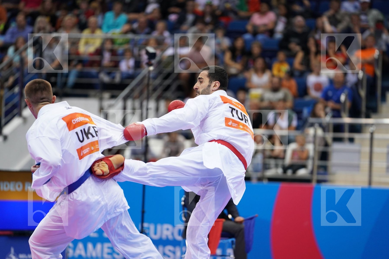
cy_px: 130
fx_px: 2161
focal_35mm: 200
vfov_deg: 6.9
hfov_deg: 10.3
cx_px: 194
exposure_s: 1/1000
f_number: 2.8
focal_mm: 200
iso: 1600
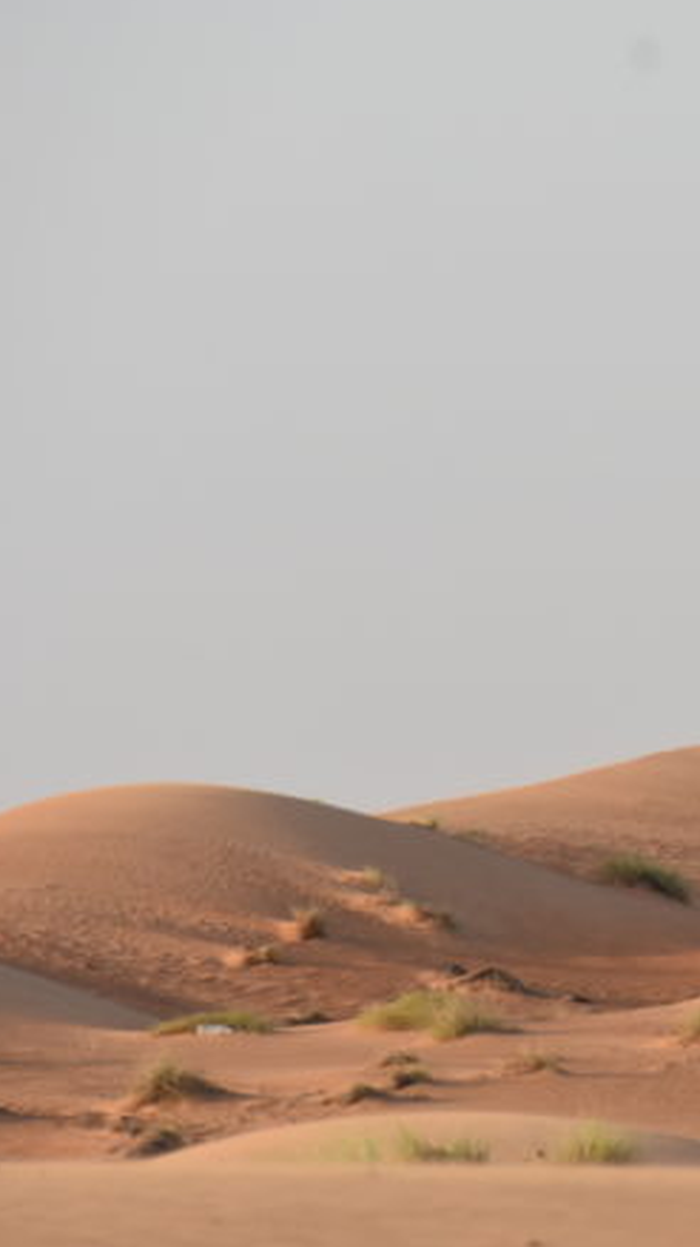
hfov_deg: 2.1
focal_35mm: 574
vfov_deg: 3.8
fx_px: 18963
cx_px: 979
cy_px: 713
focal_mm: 200
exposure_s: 1/1000
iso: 720
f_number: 8
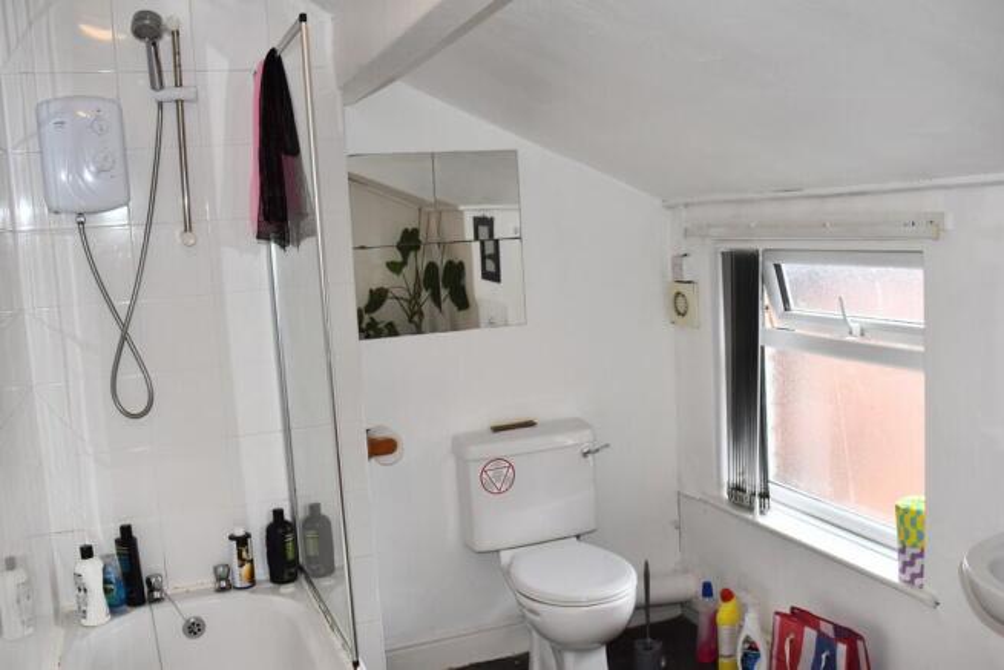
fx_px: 962
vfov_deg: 38.4
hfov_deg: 55.1
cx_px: 502
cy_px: 335
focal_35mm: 34
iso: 500
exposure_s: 1/125
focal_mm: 23
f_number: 5.6
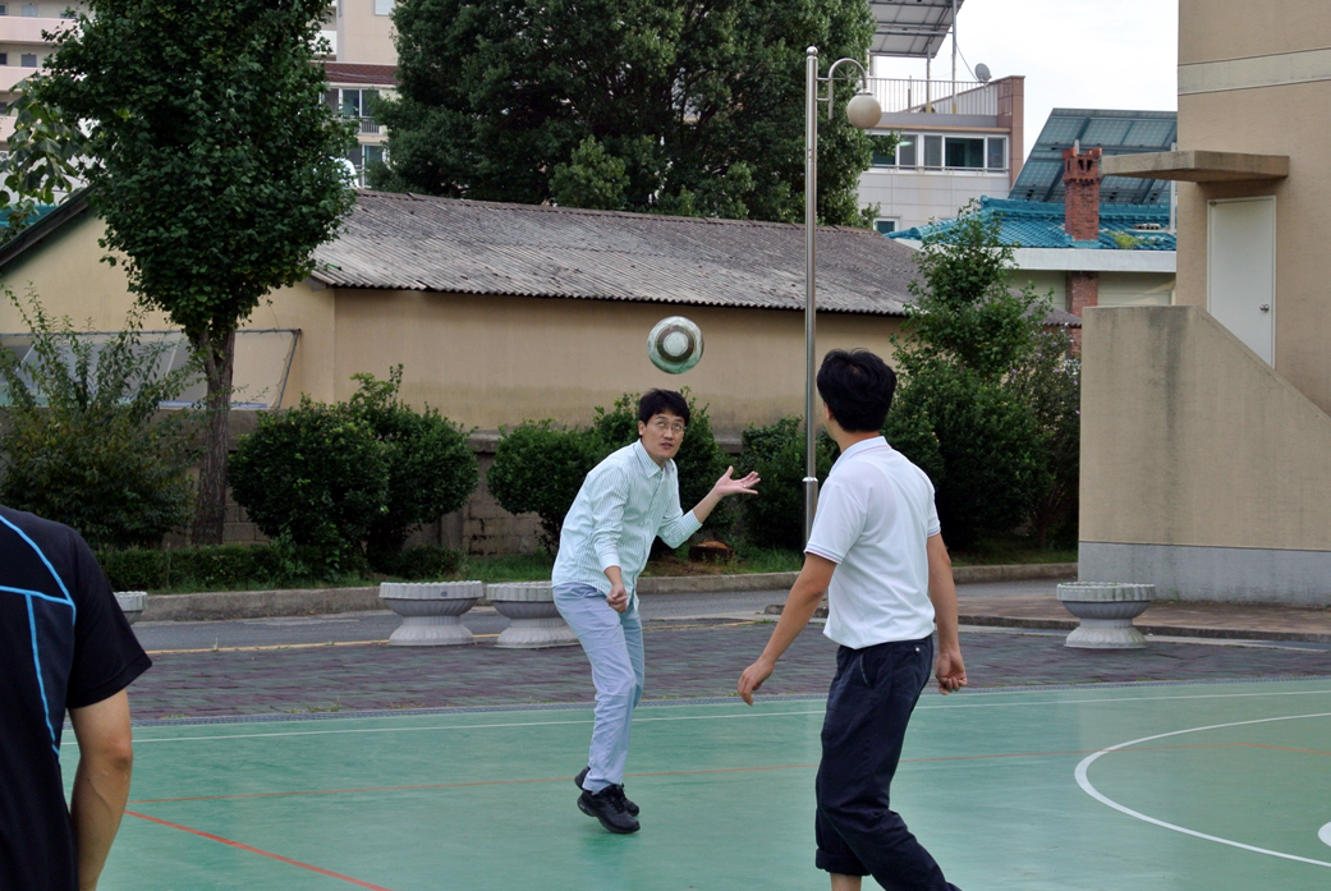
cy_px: 481
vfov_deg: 15.1
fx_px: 3369
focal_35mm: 91
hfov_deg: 22.3
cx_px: 751
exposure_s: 1/250
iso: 220
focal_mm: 27.5
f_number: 5.6
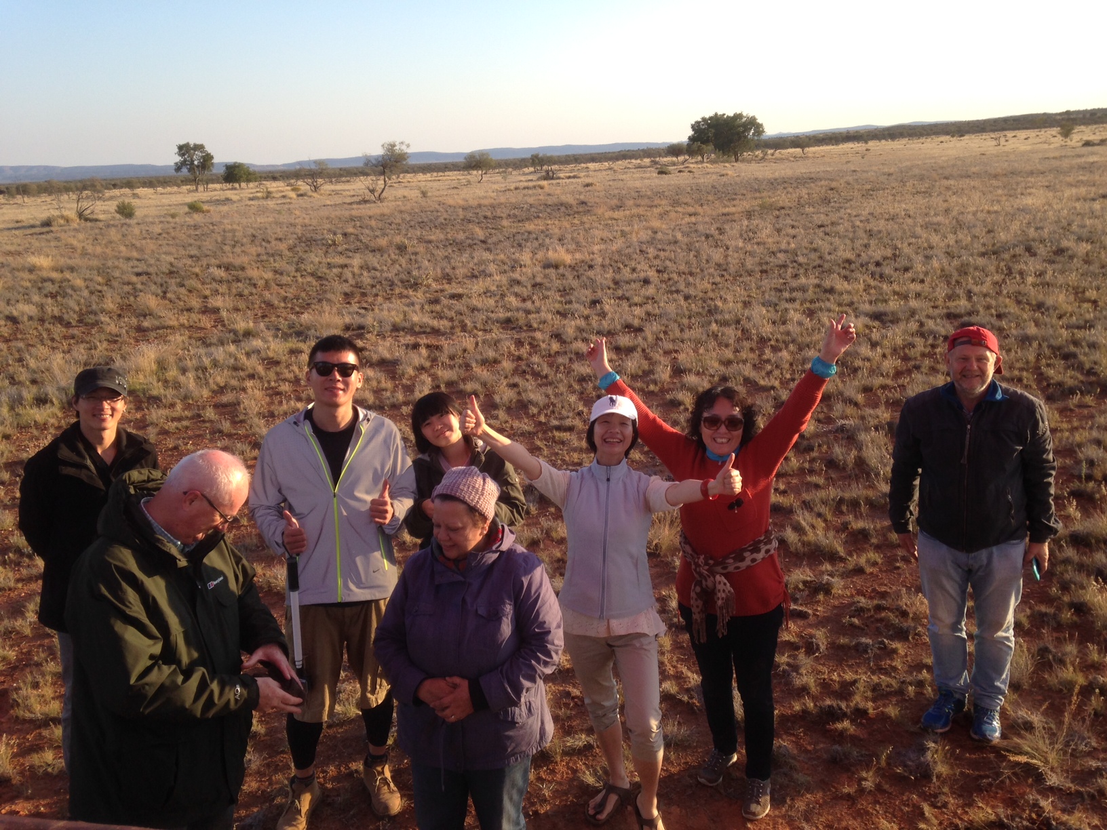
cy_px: 415
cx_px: 554
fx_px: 1055
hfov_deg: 55.4
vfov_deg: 42.9
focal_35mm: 33
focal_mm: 4.12
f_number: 2.4
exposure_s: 1/420
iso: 50
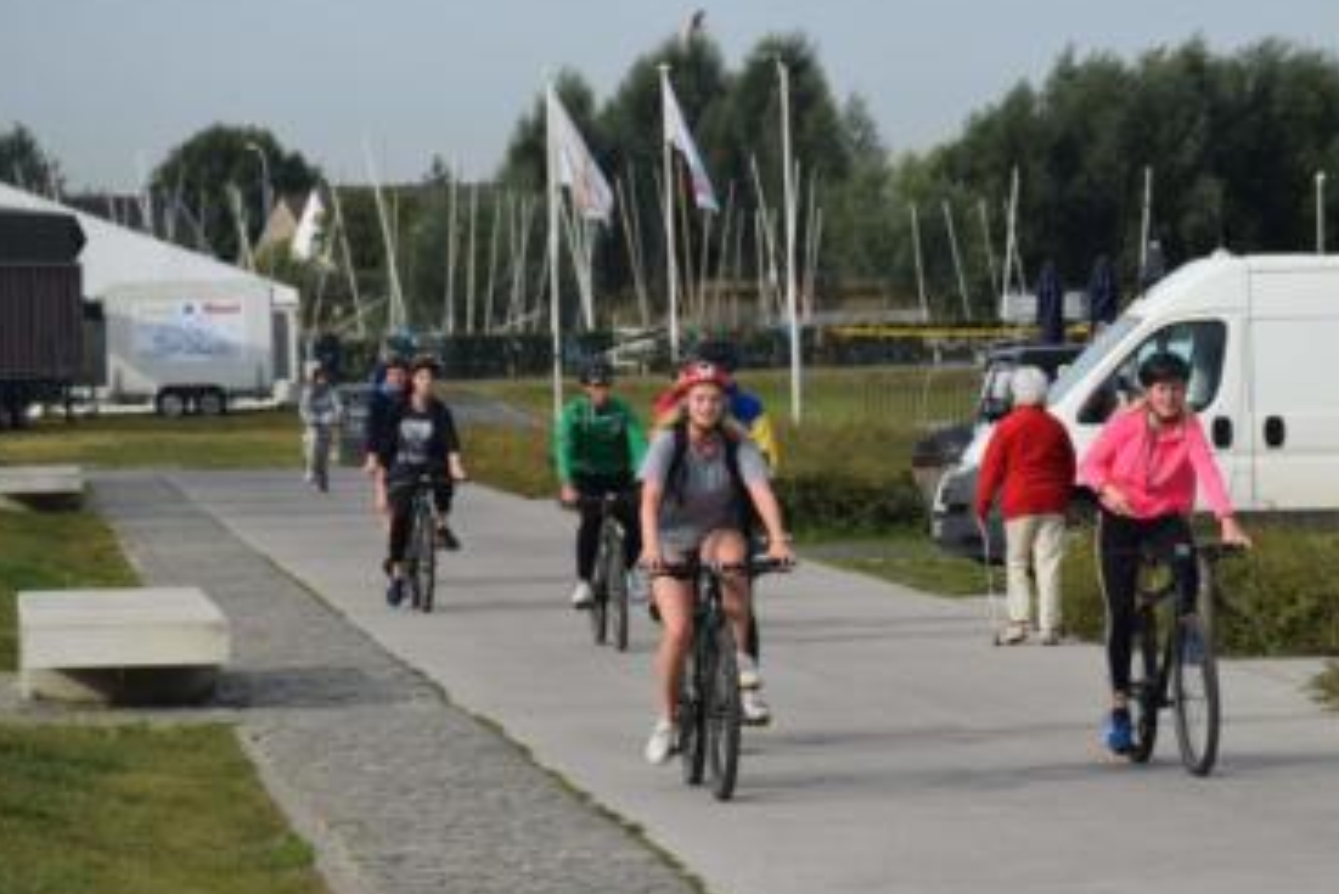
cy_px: 525
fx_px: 6846
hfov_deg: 11.2
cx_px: 890
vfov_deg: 7.5
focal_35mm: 184
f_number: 9
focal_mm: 90
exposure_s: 1/320
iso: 200
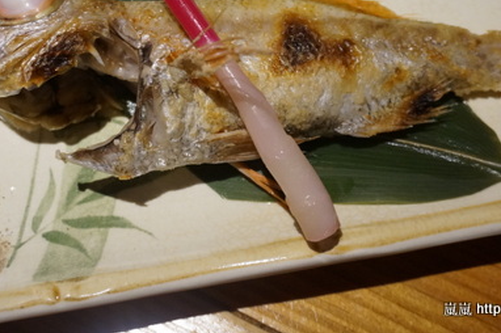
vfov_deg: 23.0
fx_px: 804
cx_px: 270
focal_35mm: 58
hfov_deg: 34.6
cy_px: 56
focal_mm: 23
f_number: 4.5
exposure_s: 1/60
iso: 1250
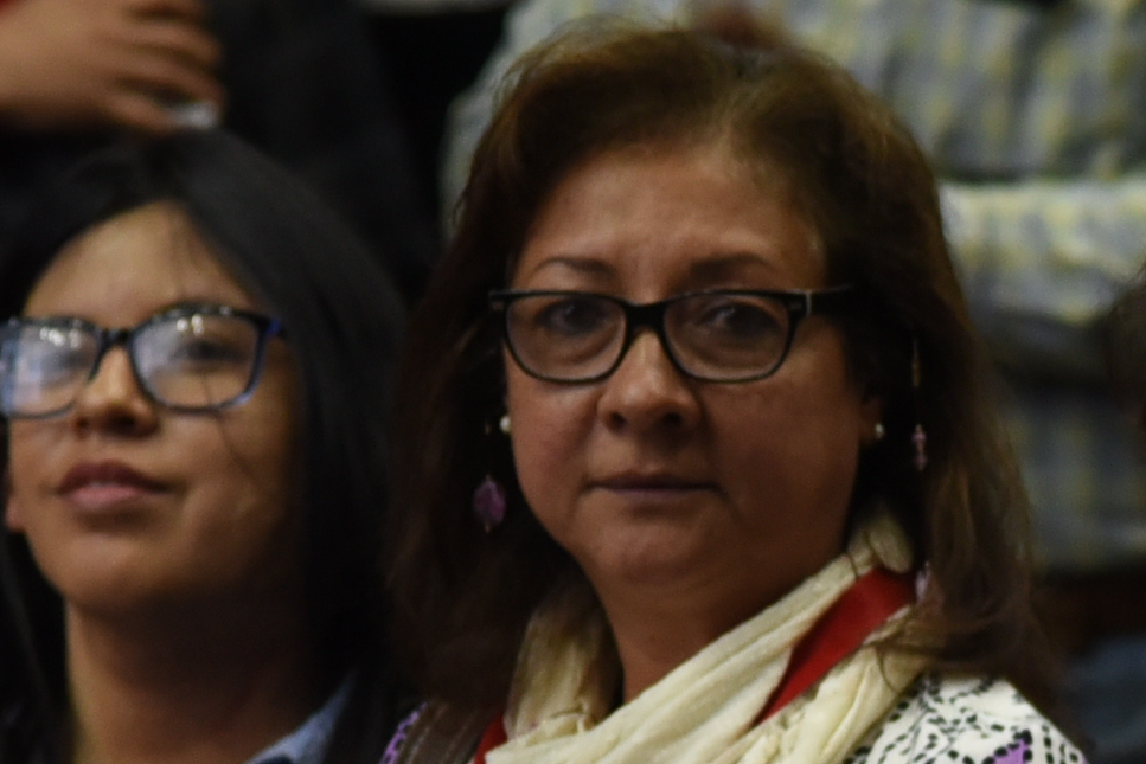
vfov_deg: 2.7
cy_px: 779
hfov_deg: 4.0
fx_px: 16332
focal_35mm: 513
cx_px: 898
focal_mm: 110
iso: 1600
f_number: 4
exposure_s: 1/50
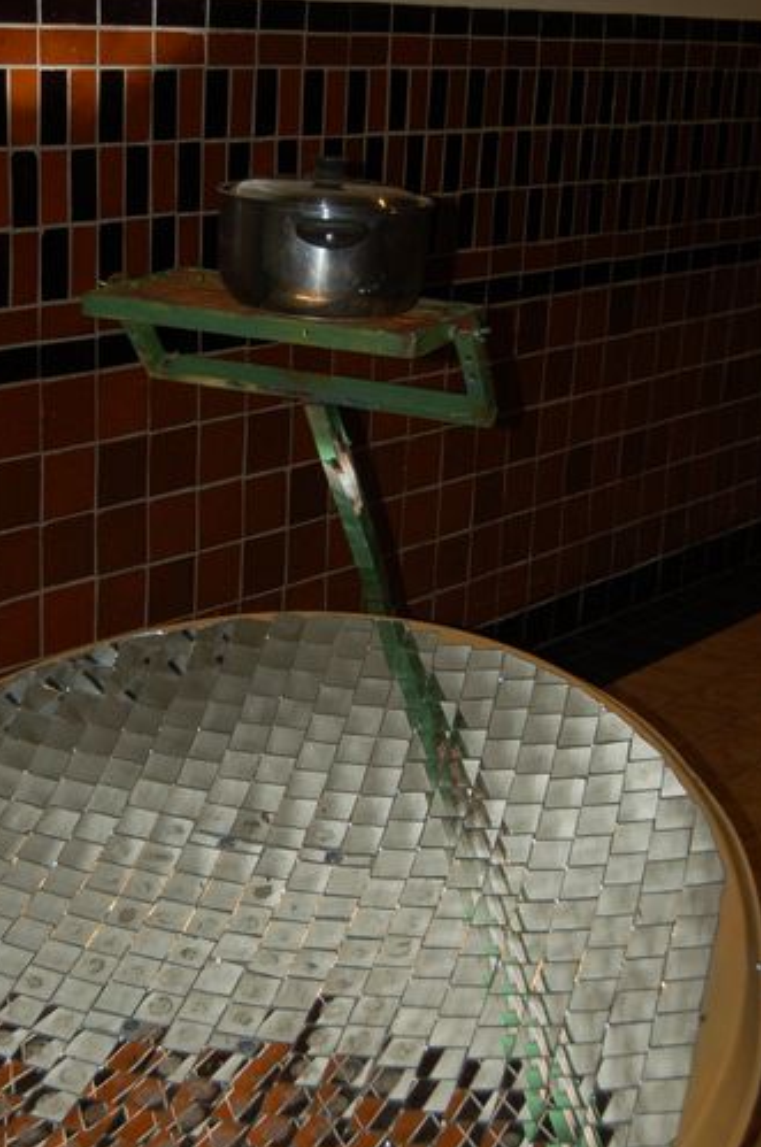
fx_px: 1591
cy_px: 565
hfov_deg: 26.8
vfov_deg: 39.7
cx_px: 287
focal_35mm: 50
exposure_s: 1/60
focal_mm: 26
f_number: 4.2
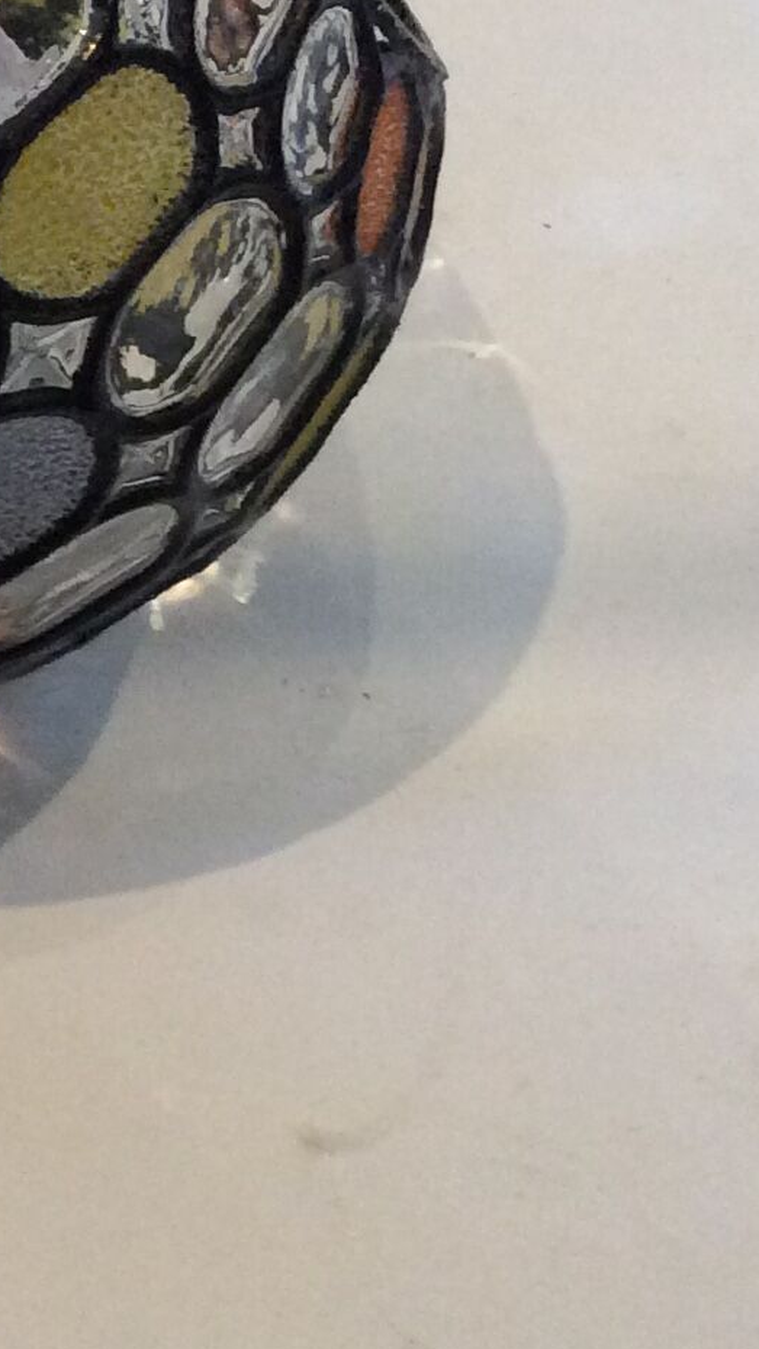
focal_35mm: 97
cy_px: 557
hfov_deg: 11.7
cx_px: -528
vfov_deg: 22.0
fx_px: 3471
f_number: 2.4
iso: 160
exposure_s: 1/25
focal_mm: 3.3
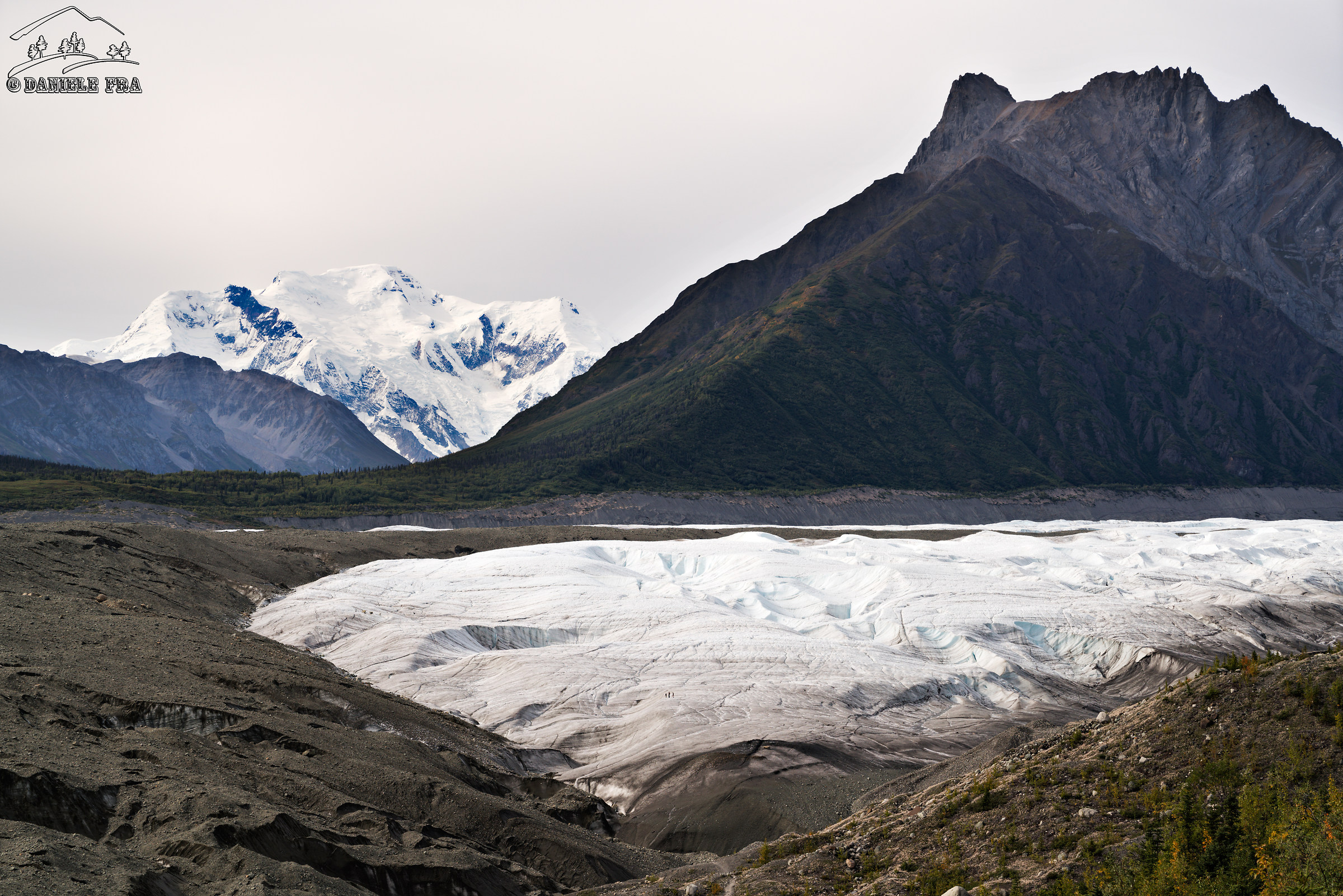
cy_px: 448
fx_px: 2611
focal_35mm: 70
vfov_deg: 19.5
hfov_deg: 28.8
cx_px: 672
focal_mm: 70
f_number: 8
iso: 100
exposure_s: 1/320
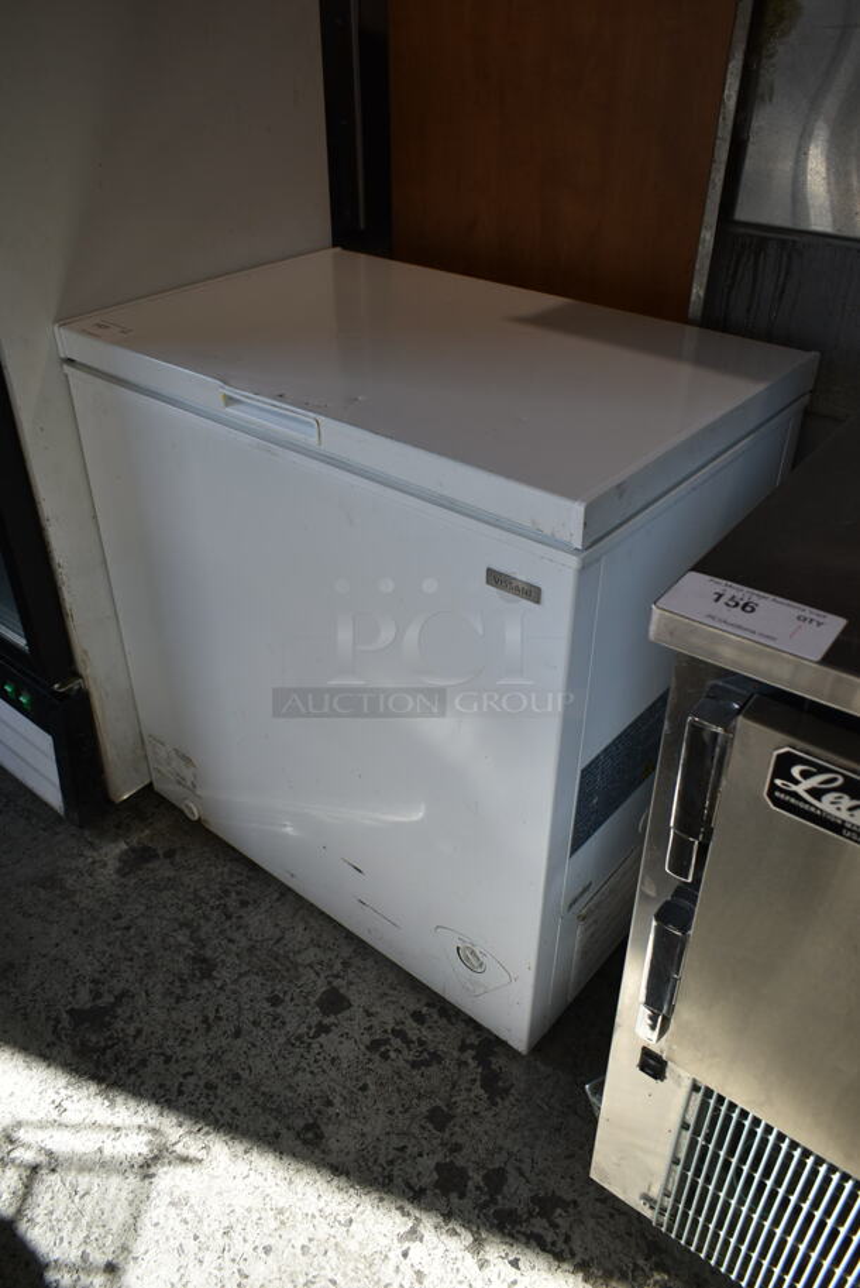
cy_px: 644
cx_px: 430
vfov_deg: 67.3
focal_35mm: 27
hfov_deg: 48.0
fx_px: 966
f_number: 4.5
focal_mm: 18
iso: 100
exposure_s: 1/80
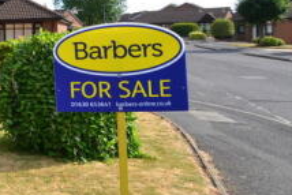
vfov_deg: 28.7
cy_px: 39
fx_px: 373
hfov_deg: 29.8
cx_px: -123
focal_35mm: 46
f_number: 6.3
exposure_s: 1/160
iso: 100
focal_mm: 10
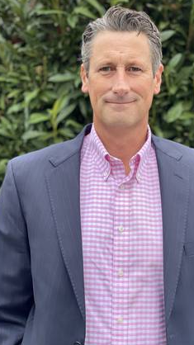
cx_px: 126
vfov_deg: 32.4
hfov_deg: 18.5
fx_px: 595
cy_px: 163
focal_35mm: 65
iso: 100
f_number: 2
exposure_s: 1/122
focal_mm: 6
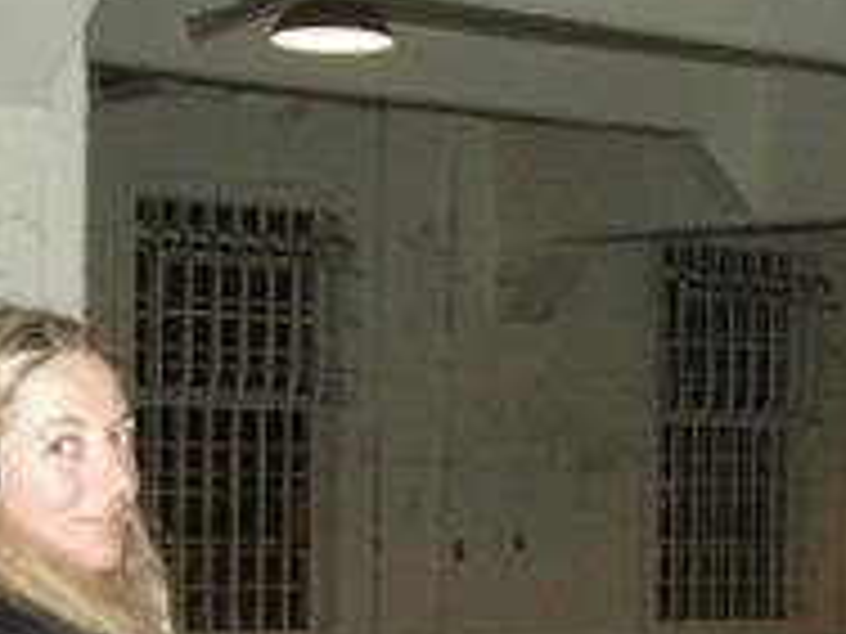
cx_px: 734
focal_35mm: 118
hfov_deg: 16.5
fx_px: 2884
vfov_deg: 12.4
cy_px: 692
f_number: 2.8
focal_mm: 7.9
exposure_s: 1/60
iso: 1000
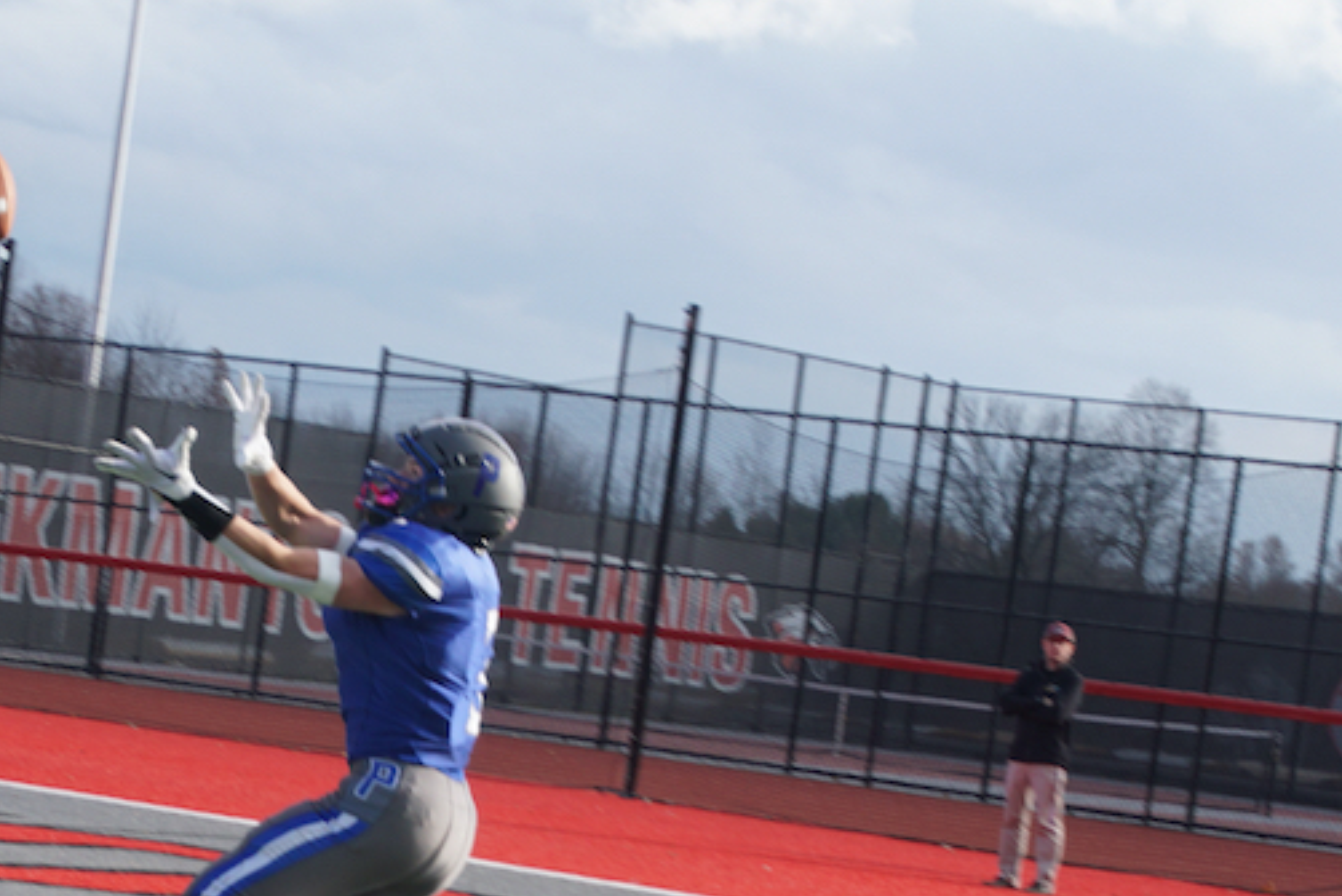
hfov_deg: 11.9
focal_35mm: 172
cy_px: 621
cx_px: 345
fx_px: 6424
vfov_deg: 8.0
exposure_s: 1/500
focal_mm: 45
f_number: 4.5
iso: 160
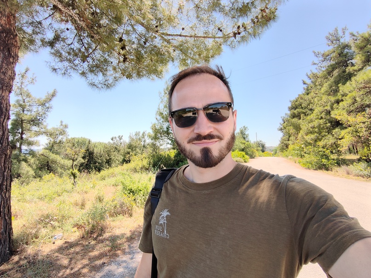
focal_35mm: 19
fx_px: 204
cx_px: 182
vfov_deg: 68.7
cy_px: 144
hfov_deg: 84.6
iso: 51
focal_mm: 2.66
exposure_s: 1/100
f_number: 2.4
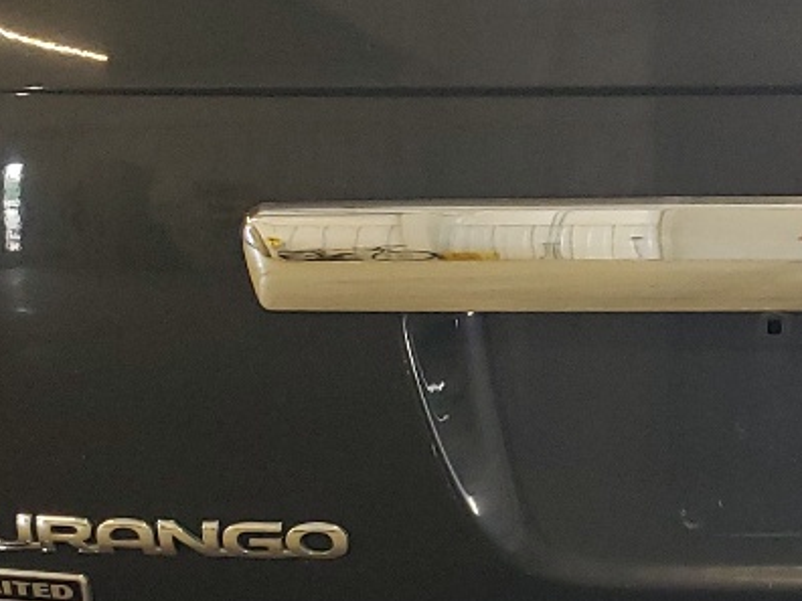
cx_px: 936
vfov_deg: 14.1
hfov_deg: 17.9
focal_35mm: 105
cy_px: 194
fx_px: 2433
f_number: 1.5
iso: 183
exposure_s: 1/60.2
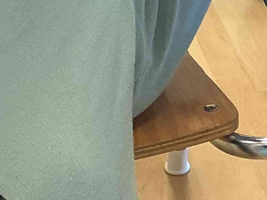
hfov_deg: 14.9
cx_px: 91
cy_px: -105
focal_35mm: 132
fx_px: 1018
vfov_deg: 10.8
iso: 64
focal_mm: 3
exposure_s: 1/120
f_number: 1.8
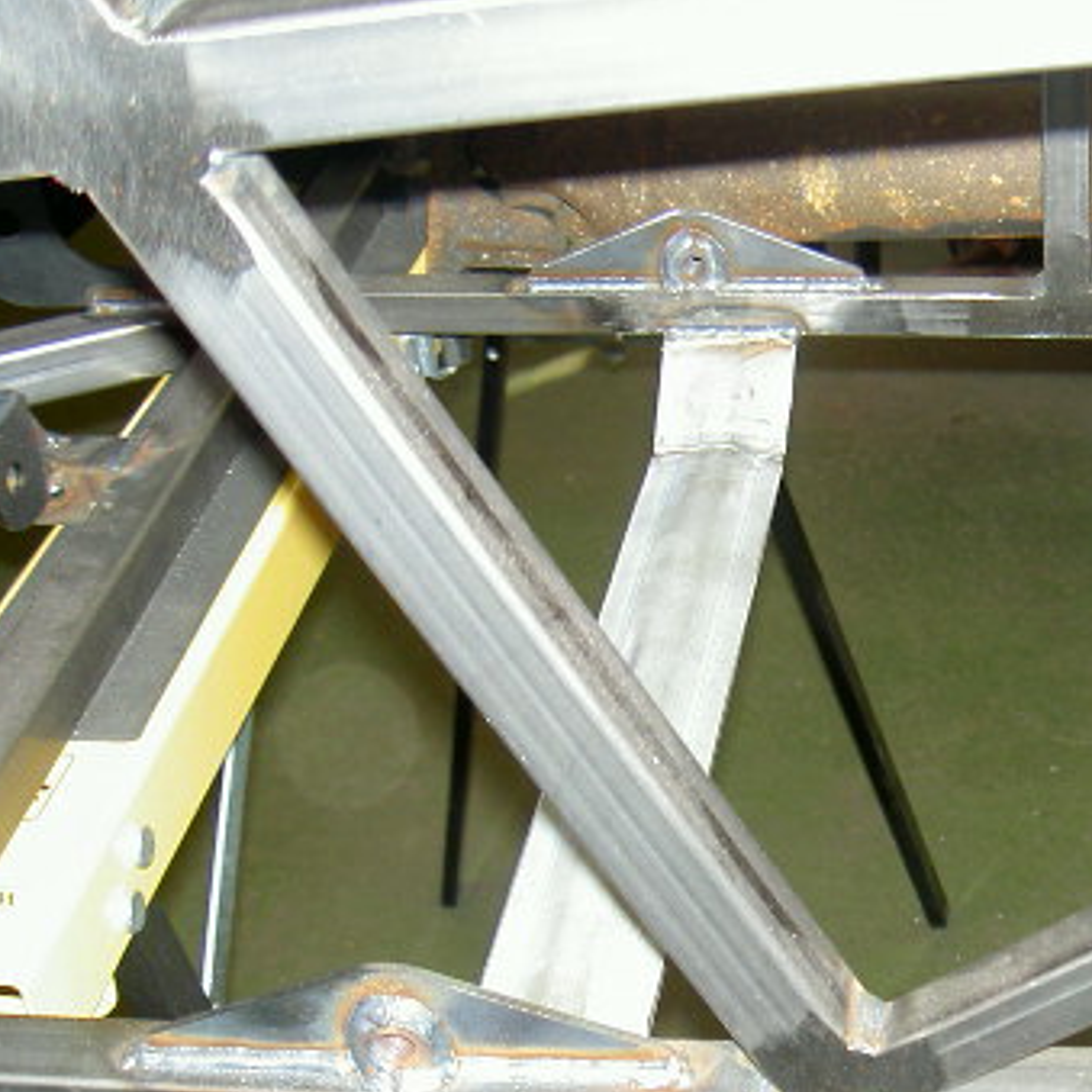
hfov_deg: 25.8
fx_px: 2320
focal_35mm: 65
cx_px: 947
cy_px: 763
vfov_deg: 26.3
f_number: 2.8
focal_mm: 8
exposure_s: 1/59.5
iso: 100
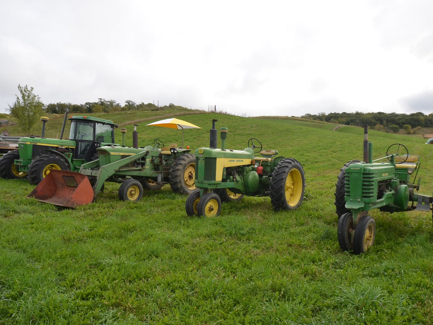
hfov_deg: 65.2
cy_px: 162
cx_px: 234
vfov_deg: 51.3
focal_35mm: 27
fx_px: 338
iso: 200
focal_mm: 16
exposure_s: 1/200
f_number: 7.1
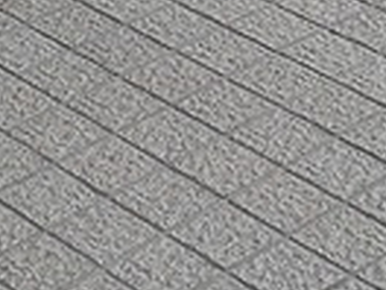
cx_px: 35
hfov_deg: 11.2
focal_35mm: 175
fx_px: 1951
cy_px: -697
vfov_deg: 7.2
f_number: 1.8
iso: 250
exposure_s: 1/50
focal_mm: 5.23
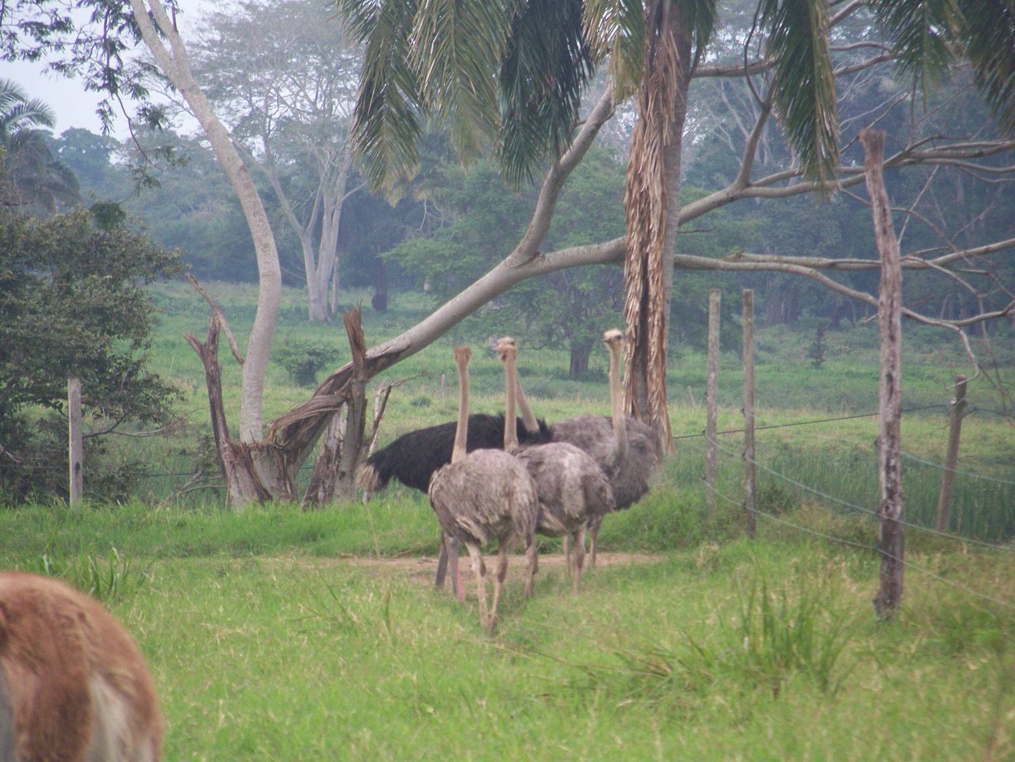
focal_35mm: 432
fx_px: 12667
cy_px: 381
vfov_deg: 3.4
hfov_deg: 4.6
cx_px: 508
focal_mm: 70.2
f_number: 4.8
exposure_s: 1/100
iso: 125
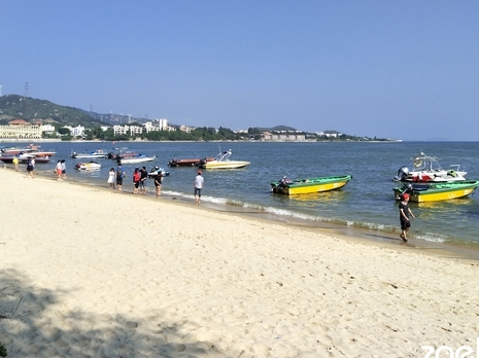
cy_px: 136
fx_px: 429
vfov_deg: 45.0
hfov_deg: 58.4
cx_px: 231
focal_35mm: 31
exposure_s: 1/1641
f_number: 1.7
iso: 33
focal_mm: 4.1
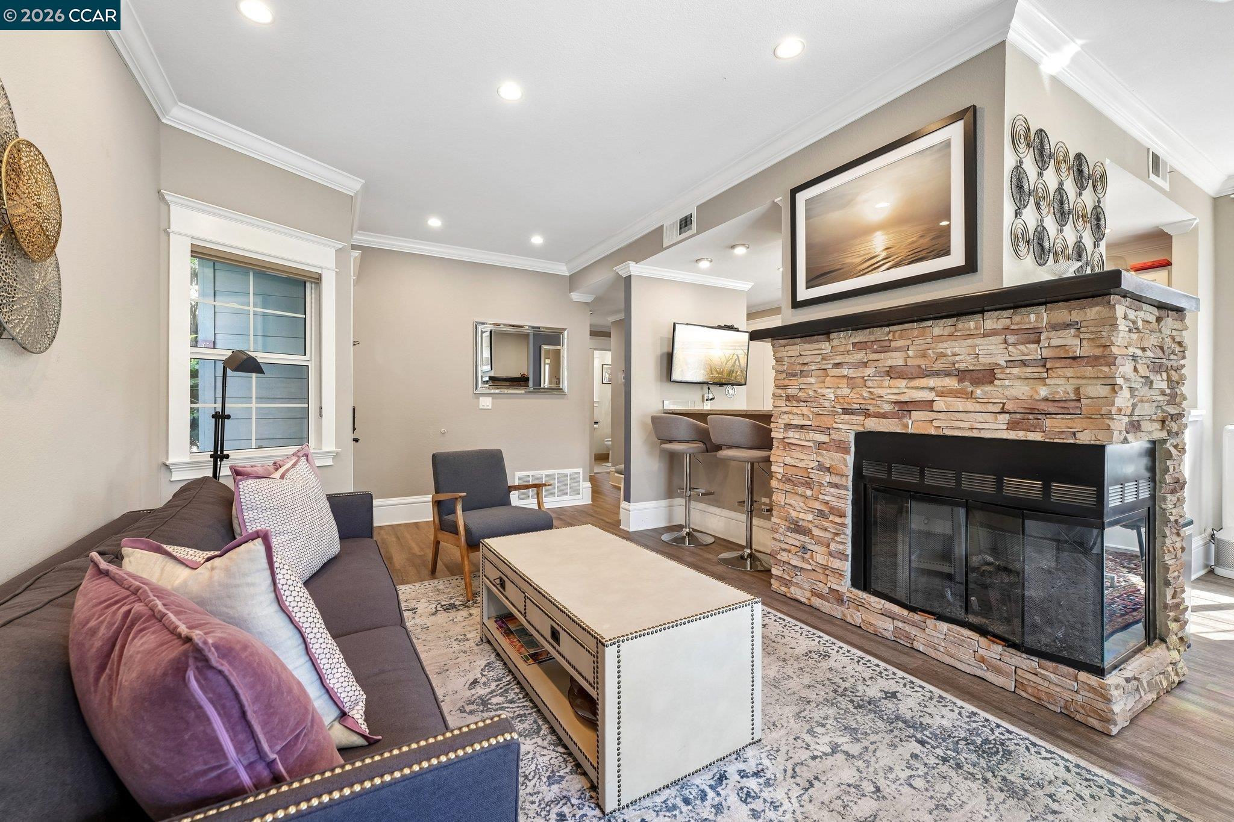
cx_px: 617
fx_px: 480
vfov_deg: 81.2
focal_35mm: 14
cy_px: 411
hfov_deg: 104.3
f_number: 8
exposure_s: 1/30
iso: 640
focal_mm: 14
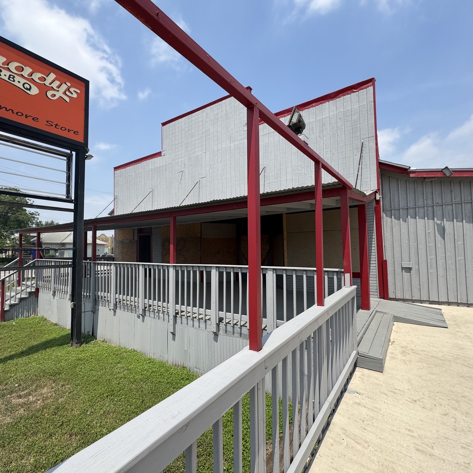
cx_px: 225
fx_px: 263
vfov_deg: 84.0
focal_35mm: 17
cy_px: 236
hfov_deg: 83.9
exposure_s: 1/1832
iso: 50
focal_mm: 2.22
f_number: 2.2
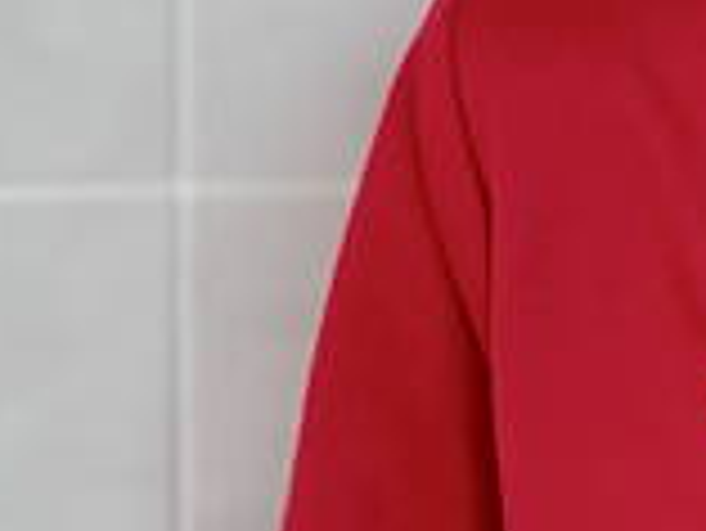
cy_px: -254
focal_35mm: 149
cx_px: 1066
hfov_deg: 12.6
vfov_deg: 9.7
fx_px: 3041
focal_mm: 4.2
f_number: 1.6
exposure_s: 1/572
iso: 50
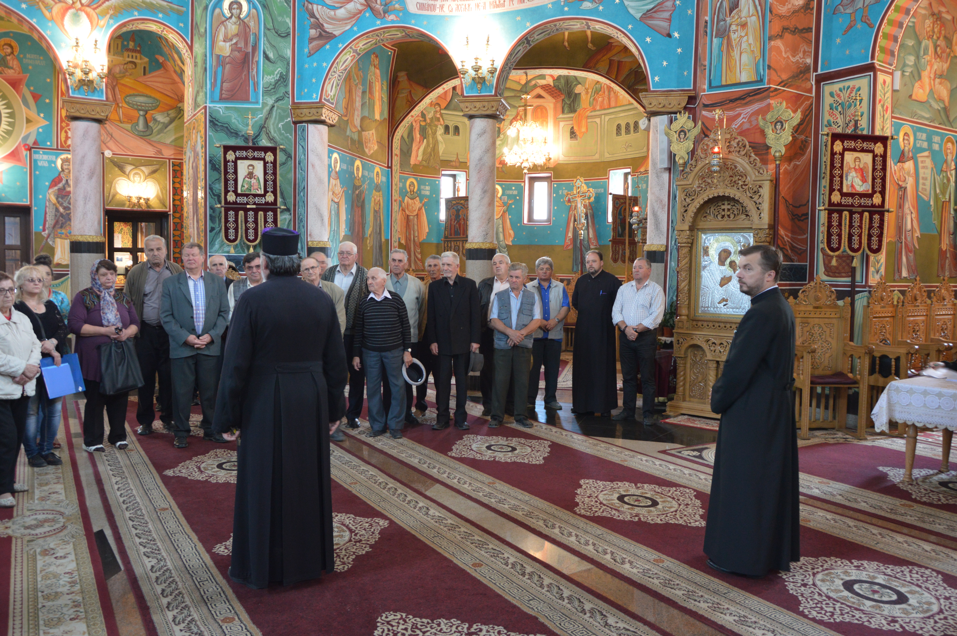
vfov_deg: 47.8
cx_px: 478
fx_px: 717
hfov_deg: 67.4
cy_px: 318
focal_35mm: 27
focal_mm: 18
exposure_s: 1/10
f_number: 3.5
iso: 800
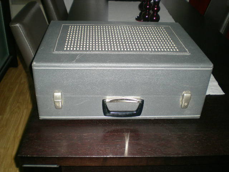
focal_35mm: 38
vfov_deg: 37.7
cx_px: 114
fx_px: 251
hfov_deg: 49.0
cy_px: 86
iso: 166
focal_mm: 6.3
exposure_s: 1/60
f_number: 3.1
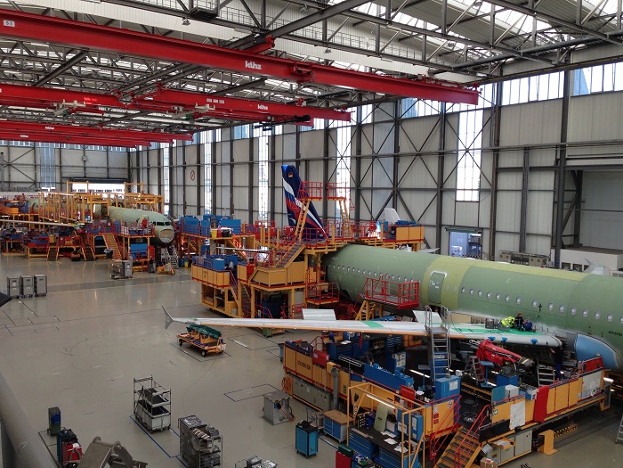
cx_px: 312
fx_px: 594
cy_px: 234
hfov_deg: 55.4
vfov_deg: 42.9
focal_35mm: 33
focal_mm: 4.13
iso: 50
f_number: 2.4
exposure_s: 1/141
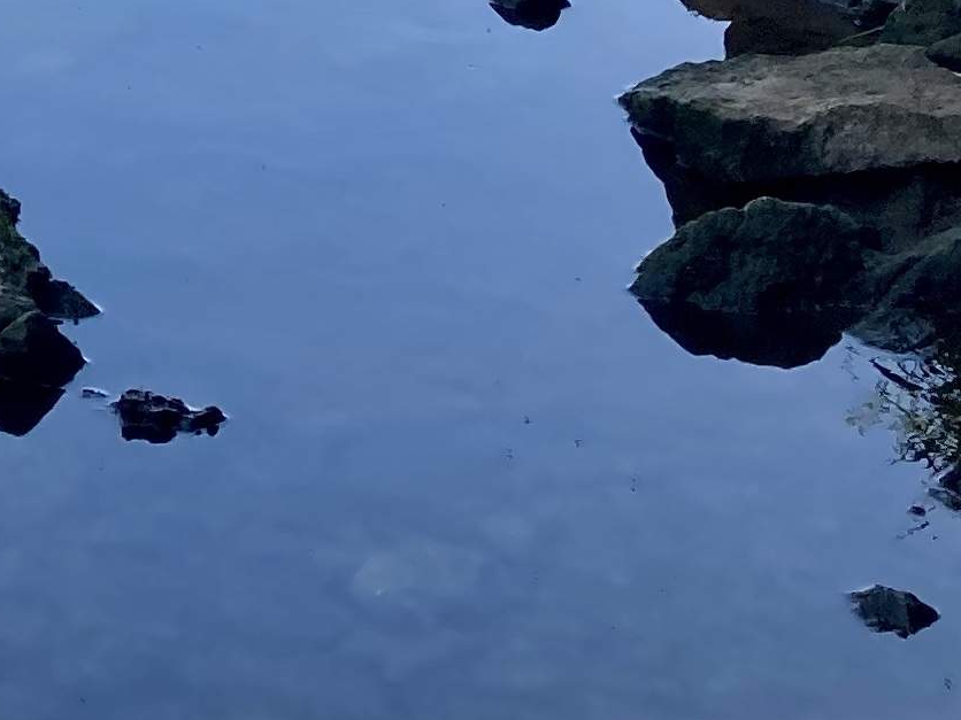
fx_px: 3748
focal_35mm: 135
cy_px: -1068
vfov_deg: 9.6
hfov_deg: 13.8
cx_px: -428
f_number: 1.8
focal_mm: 3.99
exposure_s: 1/813
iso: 20
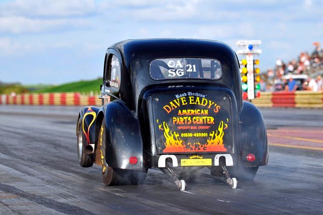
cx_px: 162
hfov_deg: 13.4
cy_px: 108
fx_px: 1371
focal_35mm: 153
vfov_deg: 8.9
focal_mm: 102
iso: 200
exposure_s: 1/2500
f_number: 2.8
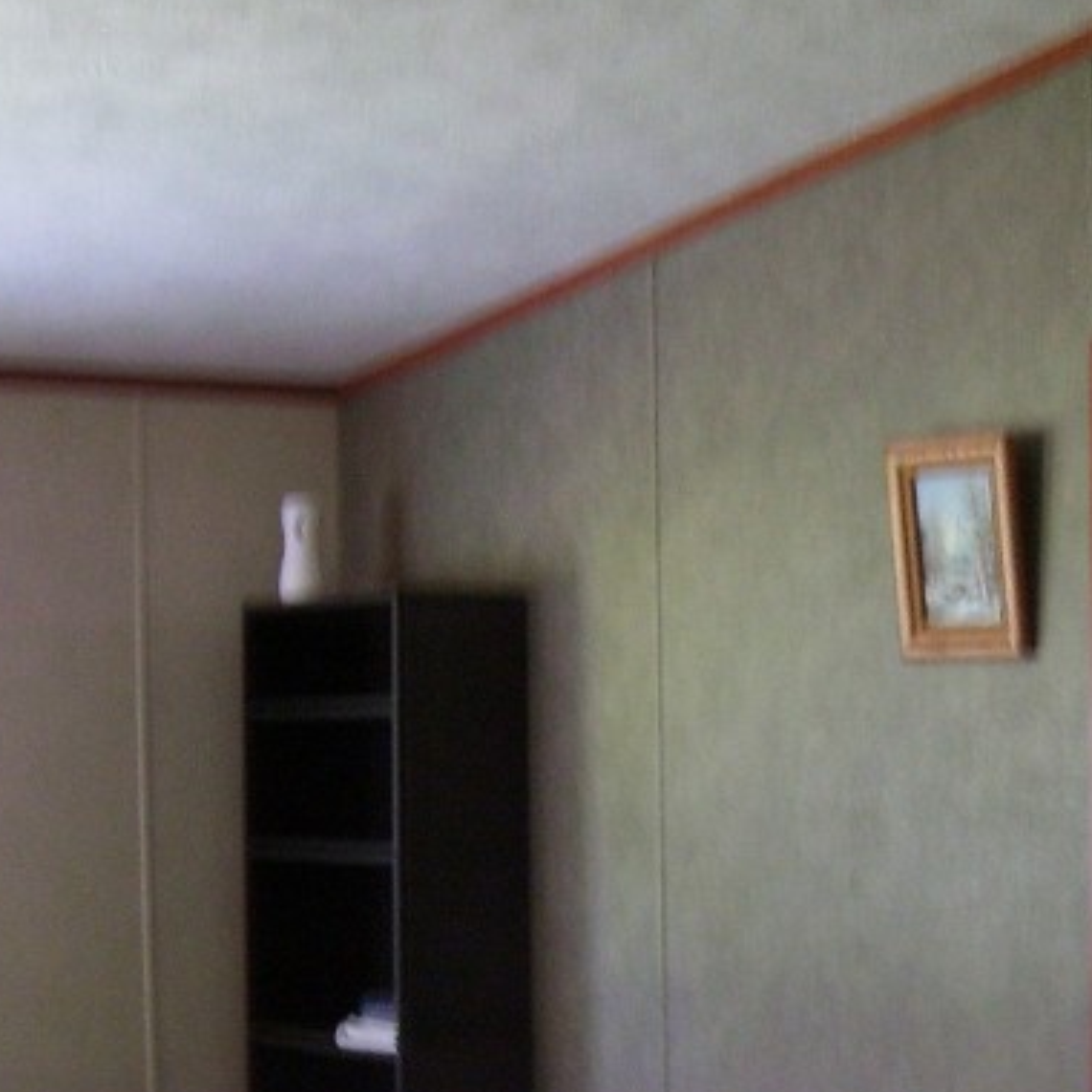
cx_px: 922
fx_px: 2891
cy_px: 951
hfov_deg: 21.1
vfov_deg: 21.0
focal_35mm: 81
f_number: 2.7
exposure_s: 1/8
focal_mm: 5.6
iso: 160
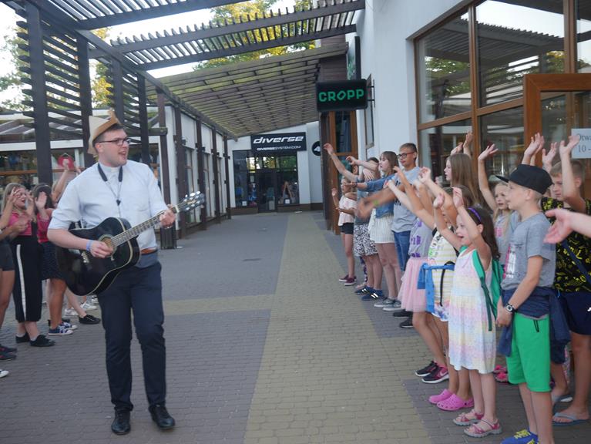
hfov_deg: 51.3
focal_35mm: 36
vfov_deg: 39.7
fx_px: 615
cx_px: 296
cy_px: 222
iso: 320
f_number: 3.9
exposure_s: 1/60
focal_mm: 18
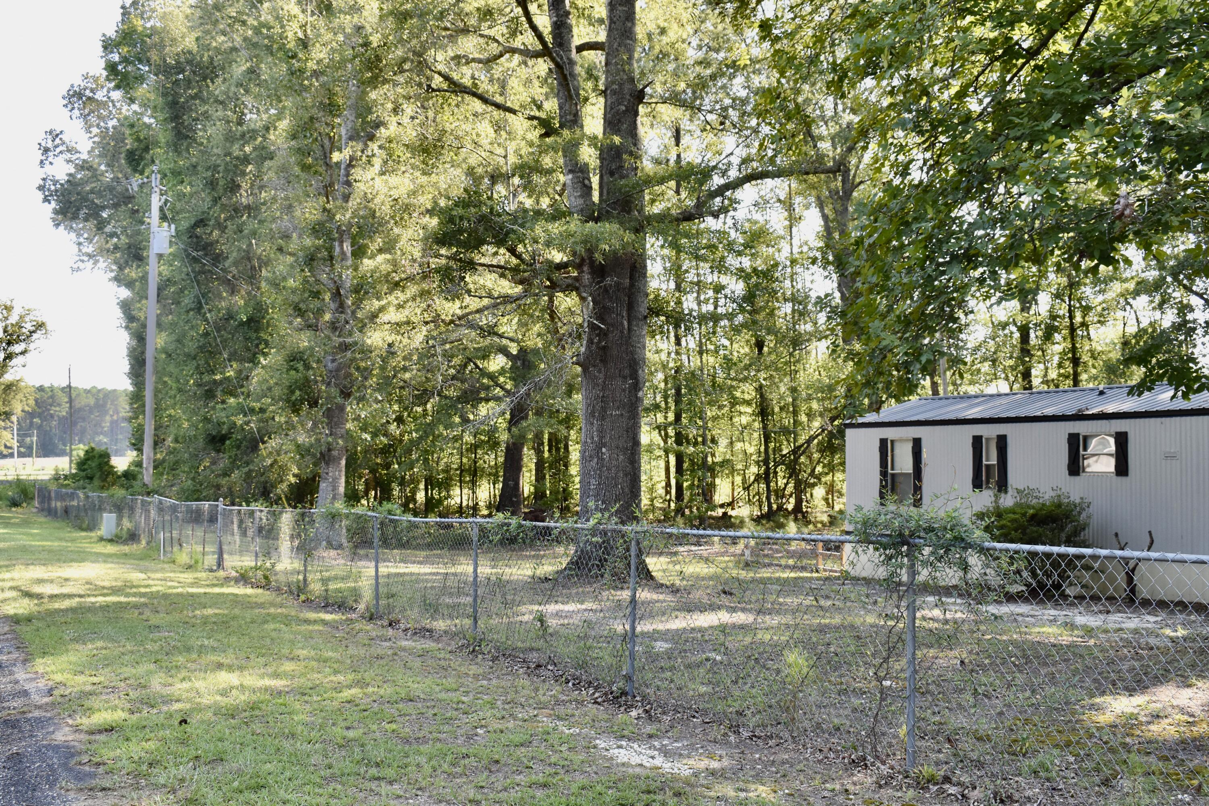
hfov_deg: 49.6
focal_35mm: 39
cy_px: 403
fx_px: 1310
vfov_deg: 34.2
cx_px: 604
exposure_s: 1/200
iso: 400
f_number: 7.1
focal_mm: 26
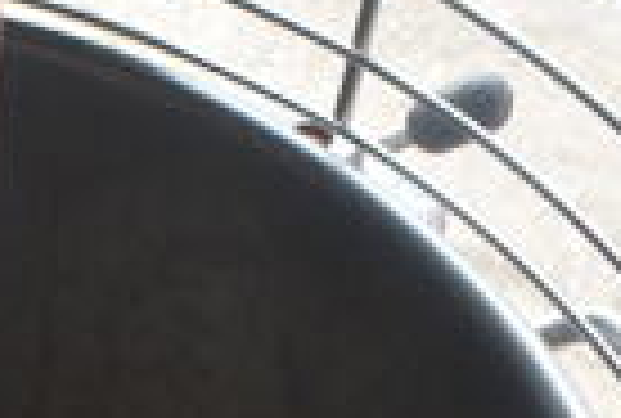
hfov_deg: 15.7
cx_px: -333
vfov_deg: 10.9
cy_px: 746
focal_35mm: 119
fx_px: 2059
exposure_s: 1/60
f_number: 8
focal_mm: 18
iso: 140
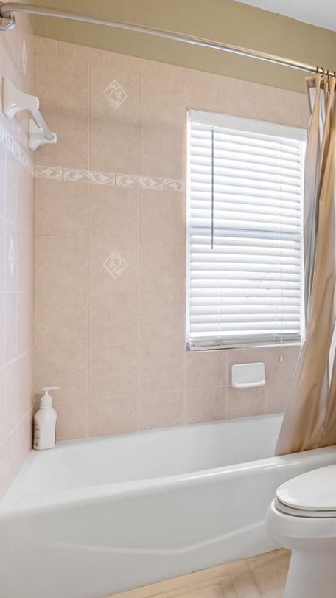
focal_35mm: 31
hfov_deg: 31.0
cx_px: 416
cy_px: 288
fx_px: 491
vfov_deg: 62.6
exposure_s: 1/13
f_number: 8
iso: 640
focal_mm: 15
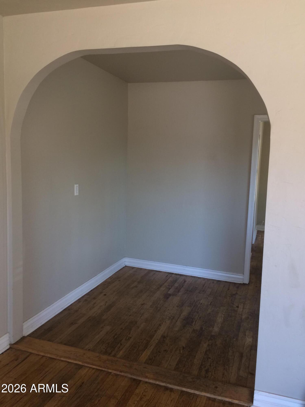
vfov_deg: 61.7
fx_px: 341
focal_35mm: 29
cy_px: 204
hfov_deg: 48.2
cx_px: 152
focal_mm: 4.15
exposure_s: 1/40
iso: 40
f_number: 2.2
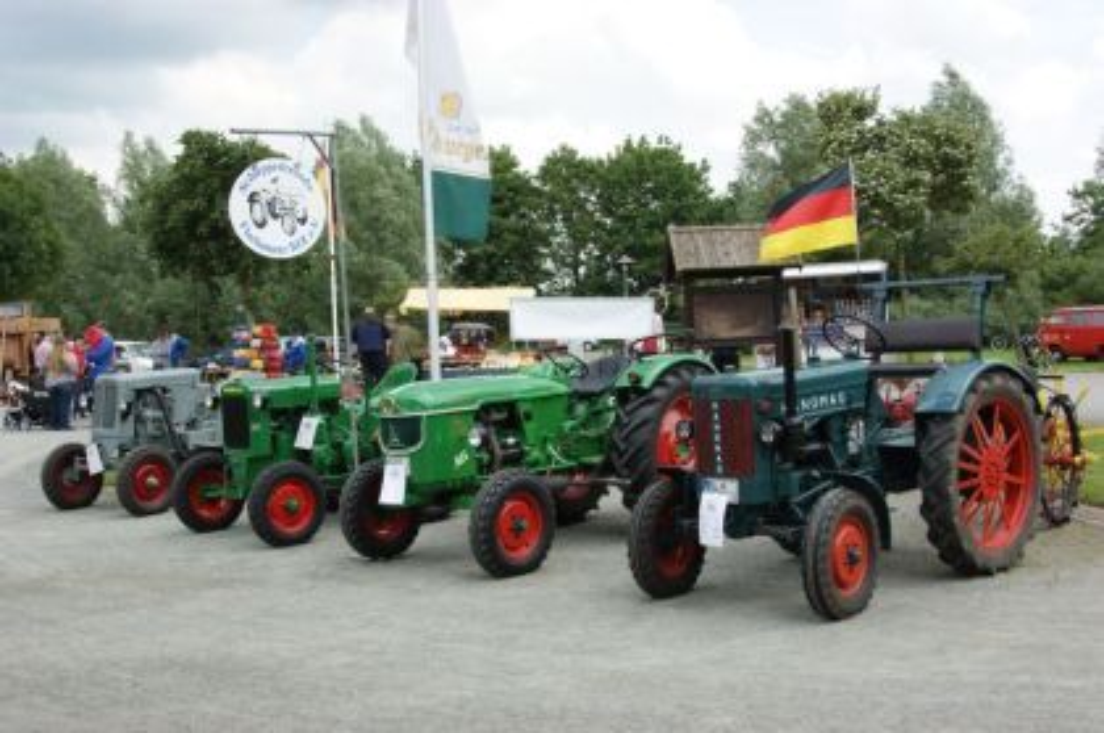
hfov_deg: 46.4
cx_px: 552
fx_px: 1286
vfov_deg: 31.8
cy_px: 366
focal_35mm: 42
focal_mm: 28
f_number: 9
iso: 100
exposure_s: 1/80
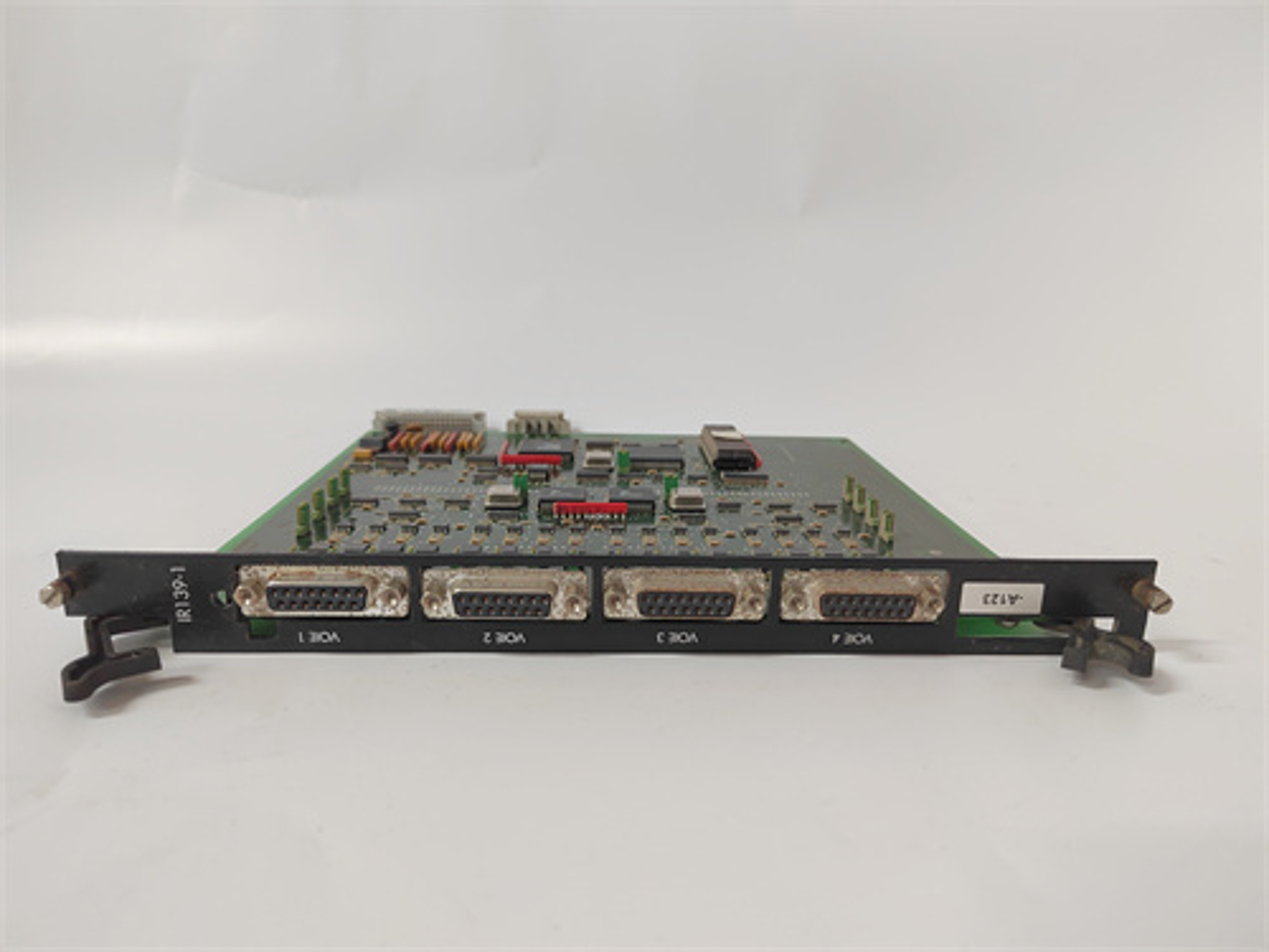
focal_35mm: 23
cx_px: 634
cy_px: 476
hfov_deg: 73.9
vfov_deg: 58.9
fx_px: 843
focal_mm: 5.52
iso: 2450
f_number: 1.9
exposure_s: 1/100
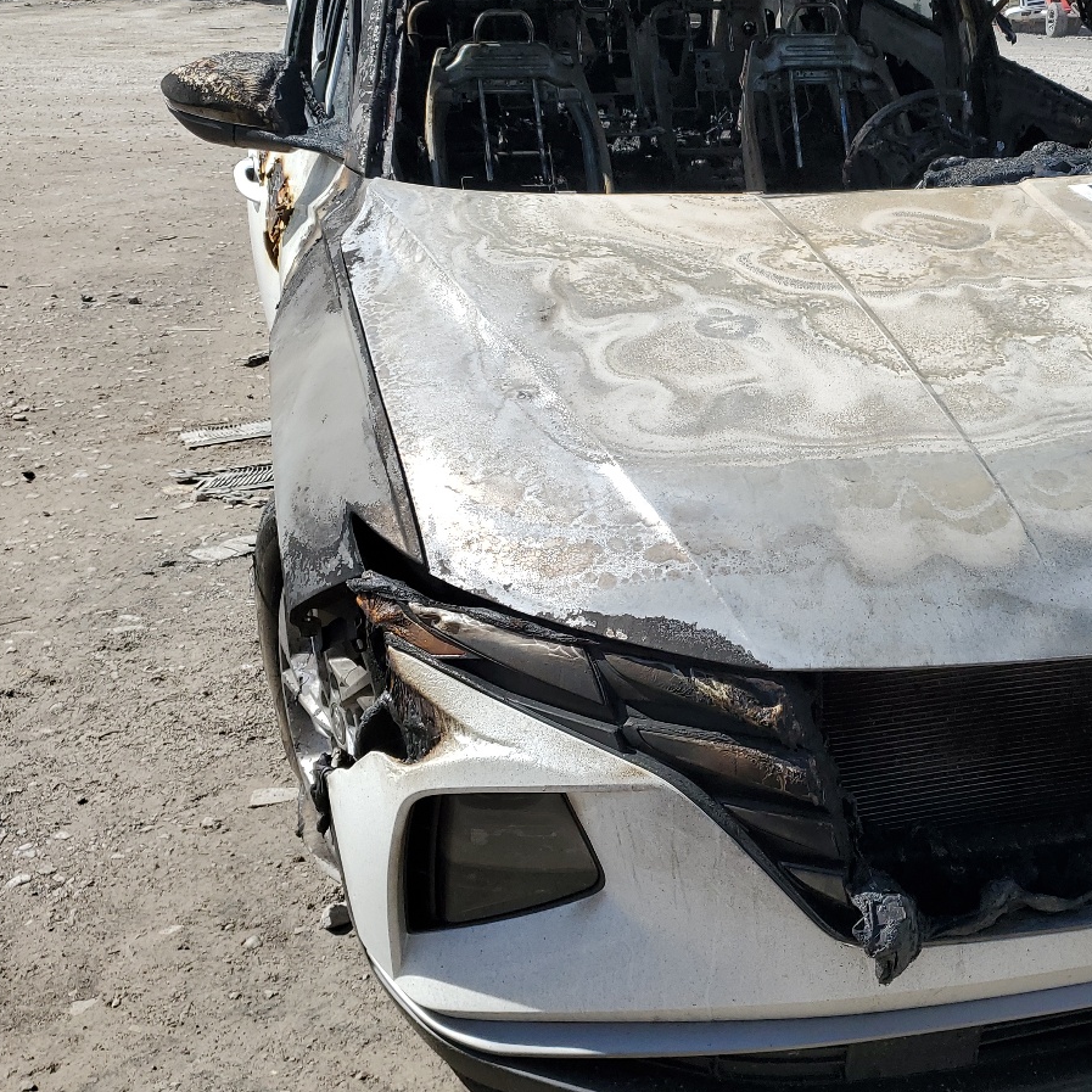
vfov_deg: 40.9
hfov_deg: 39.6
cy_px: 522
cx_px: 844
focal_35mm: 41
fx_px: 1463
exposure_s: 1/3333
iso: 50
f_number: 1.5
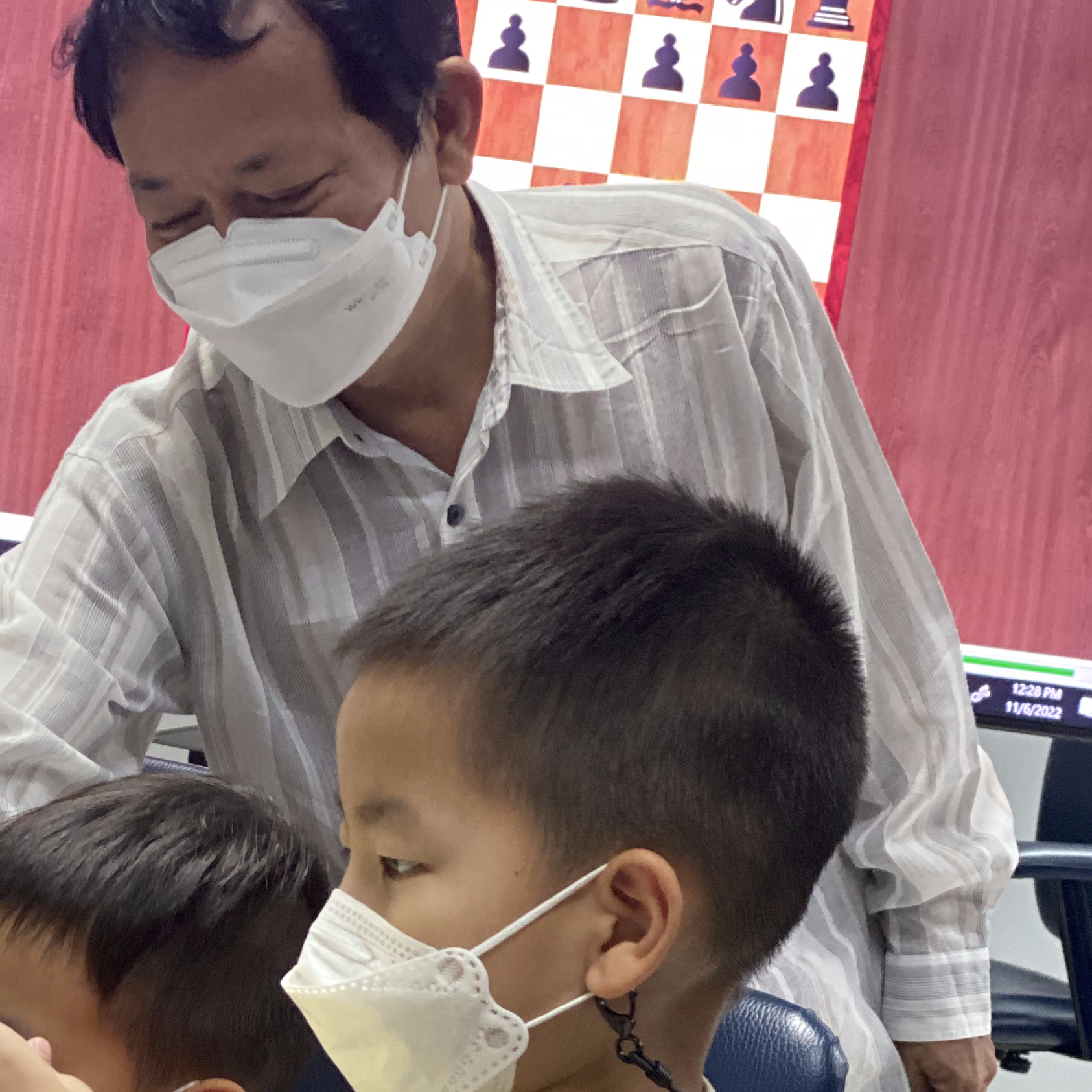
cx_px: 148
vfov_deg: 15.5
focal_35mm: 110
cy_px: 1133
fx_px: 3926
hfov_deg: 15.7
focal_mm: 6
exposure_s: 1/40
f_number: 2
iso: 200
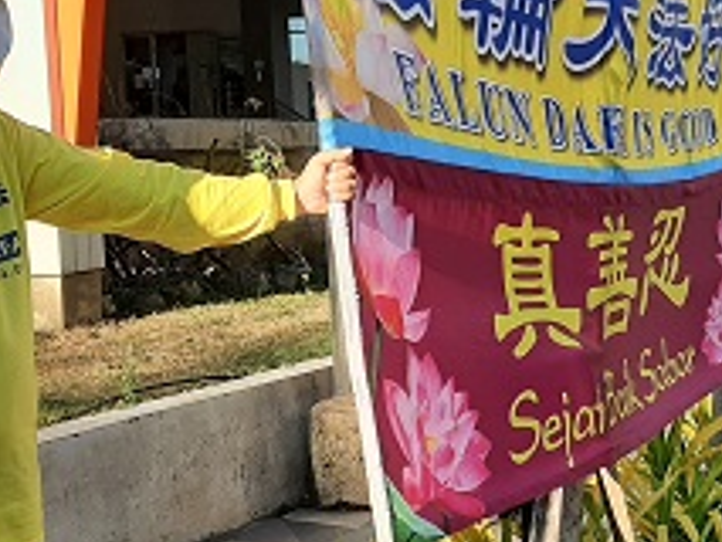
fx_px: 1273
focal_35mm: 61
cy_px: 232
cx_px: 614
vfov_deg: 24.0
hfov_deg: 30.6
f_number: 1.7
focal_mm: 3.93
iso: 40
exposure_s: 1/691
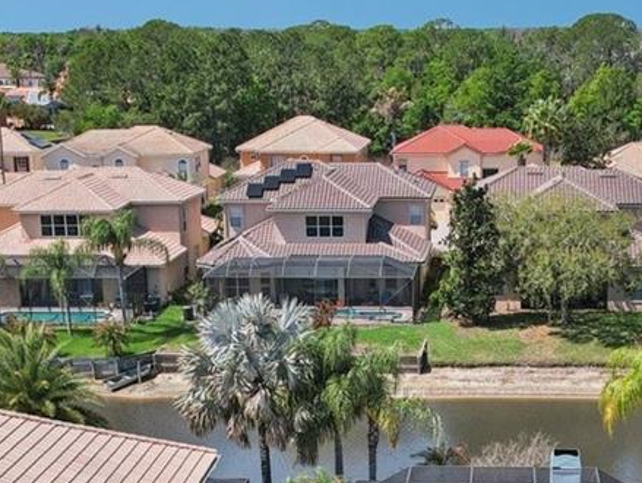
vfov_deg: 18.3
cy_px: 556
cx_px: 412
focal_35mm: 77
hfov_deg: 25.2
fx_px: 1429
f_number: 2.8
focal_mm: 8.4
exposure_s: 1/3200
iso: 140
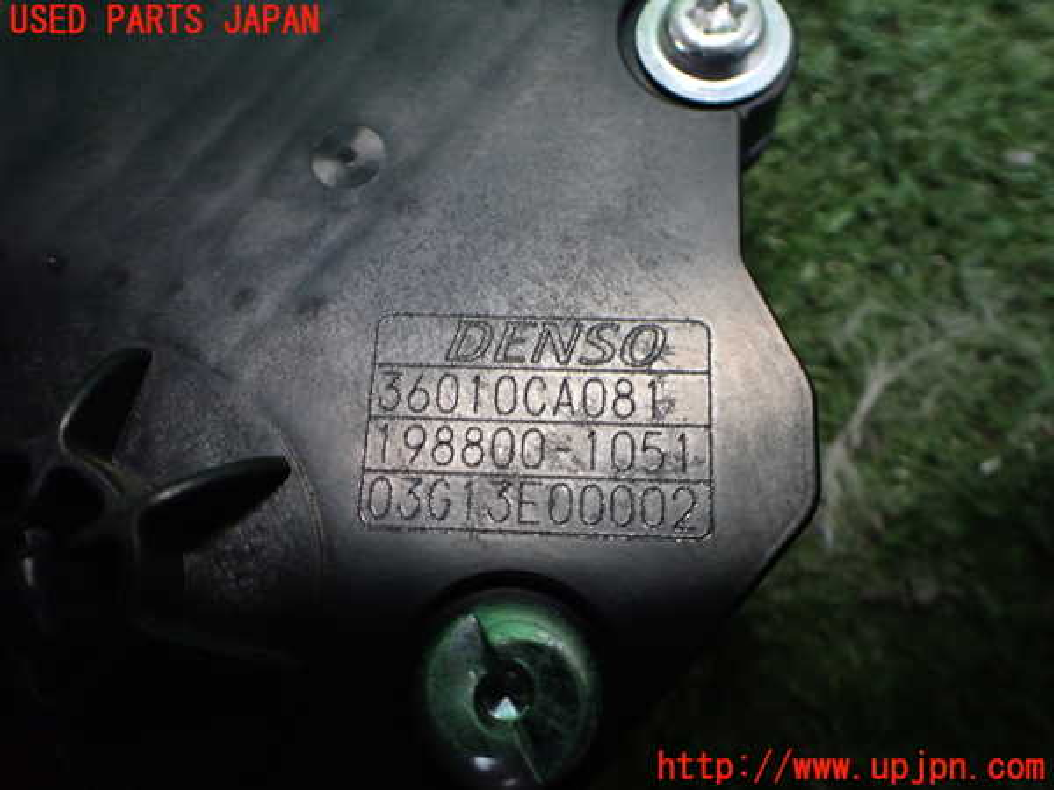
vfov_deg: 46.8
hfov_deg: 60.0
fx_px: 913
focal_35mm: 30
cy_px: 395
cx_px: 527
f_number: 2.3
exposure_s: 1/80
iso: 800
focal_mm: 5.4
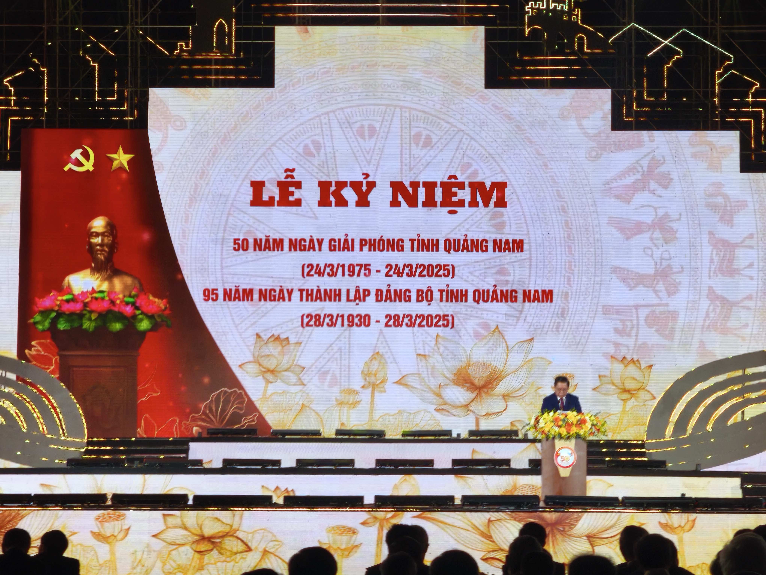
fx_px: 2655
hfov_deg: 16.4
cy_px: 288
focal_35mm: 120
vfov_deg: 12.3
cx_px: 383
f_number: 2
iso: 320
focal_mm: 8.8
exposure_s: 1/99.9
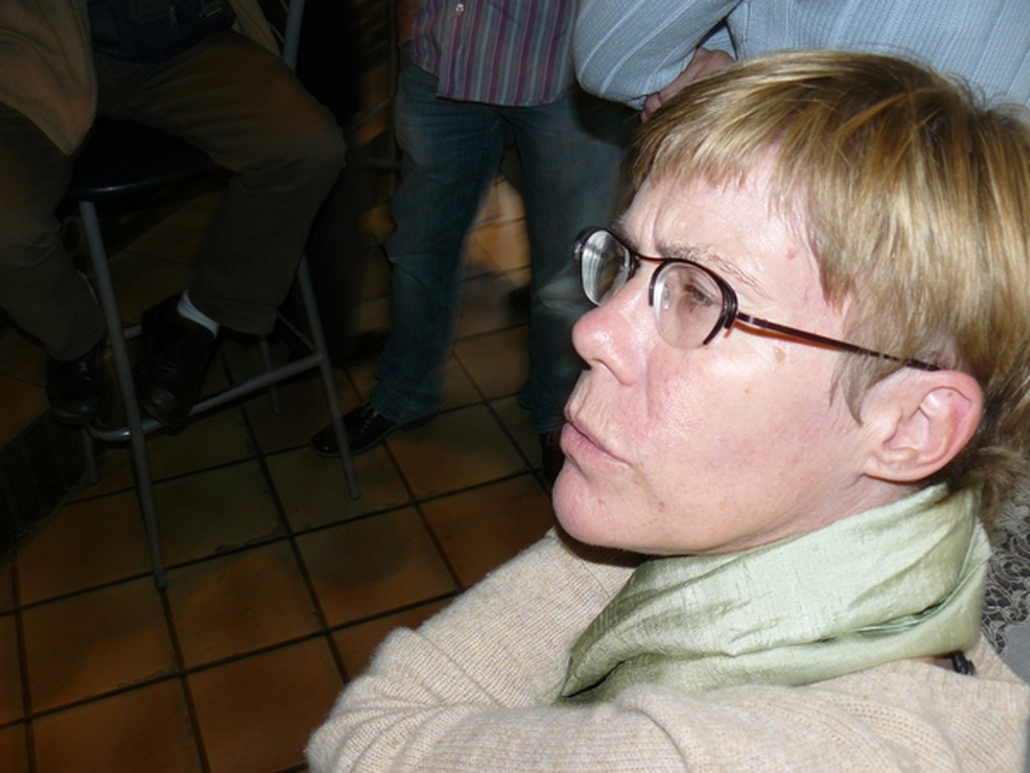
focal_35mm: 36
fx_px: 1071
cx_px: 515
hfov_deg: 51.4
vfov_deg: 39.7
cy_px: 386
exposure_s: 1/30
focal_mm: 6
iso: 100
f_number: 2.8
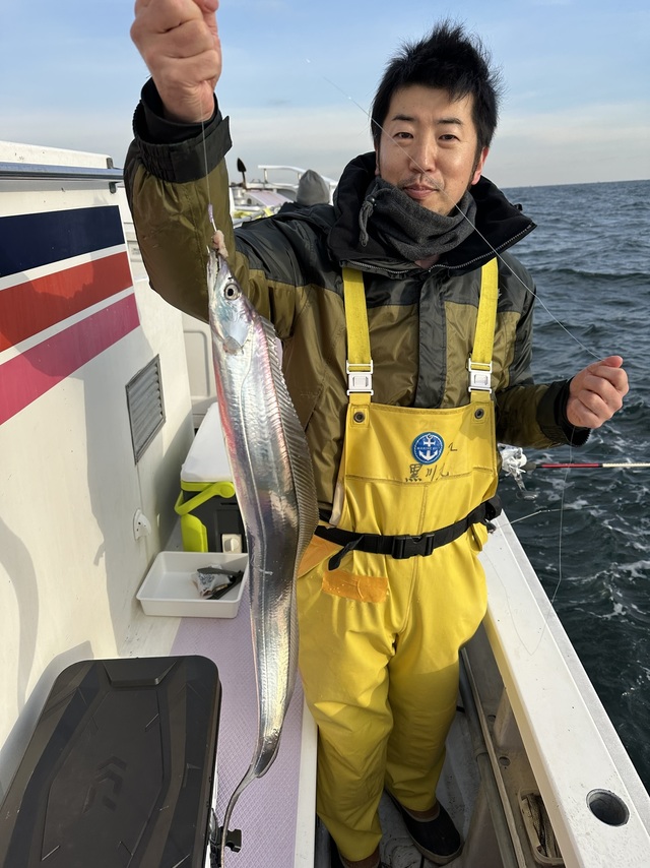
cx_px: 325
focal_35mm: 24
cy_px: 434
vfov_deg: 71.6
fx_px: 601
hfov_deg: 56.8
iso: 80
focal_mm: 6.86
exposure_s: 1/2070
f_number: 1.78
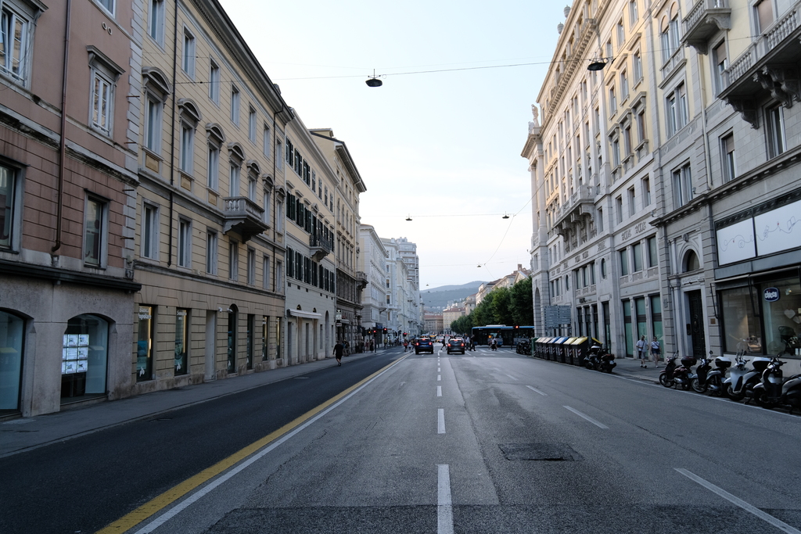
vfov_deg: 49.6
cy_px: 267
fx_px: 579
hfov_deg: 69.4
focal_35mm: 26
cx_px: 400
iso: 320
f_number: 3.2
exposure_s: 1/420
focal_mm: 17
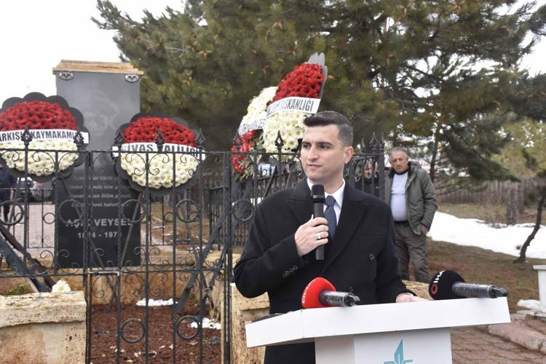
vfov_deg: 26.5
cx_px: 273
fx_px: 773
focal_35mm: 51
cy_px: 182
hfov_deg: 38.9
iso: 800
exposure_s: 1/500
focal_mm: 34
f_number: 8
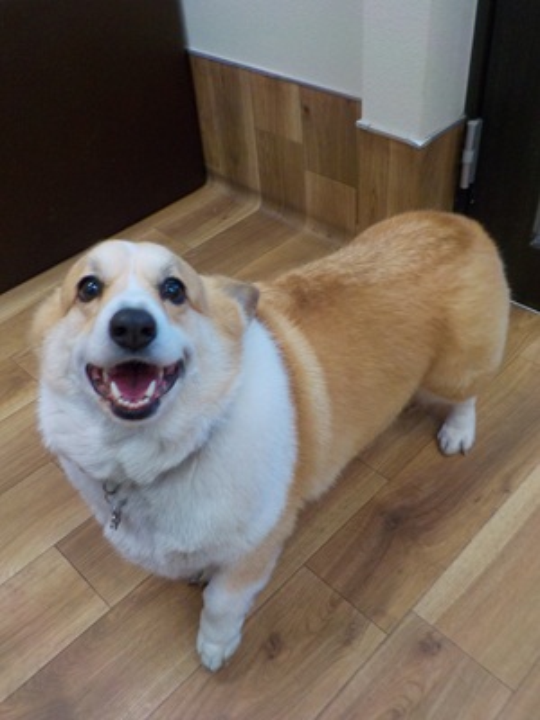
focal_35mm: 30
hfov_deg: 46.8
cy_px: 360
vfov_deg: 60.0
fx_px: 624
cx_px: 270
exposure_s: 1/30
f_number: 3.3
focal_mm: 4.1
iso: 180
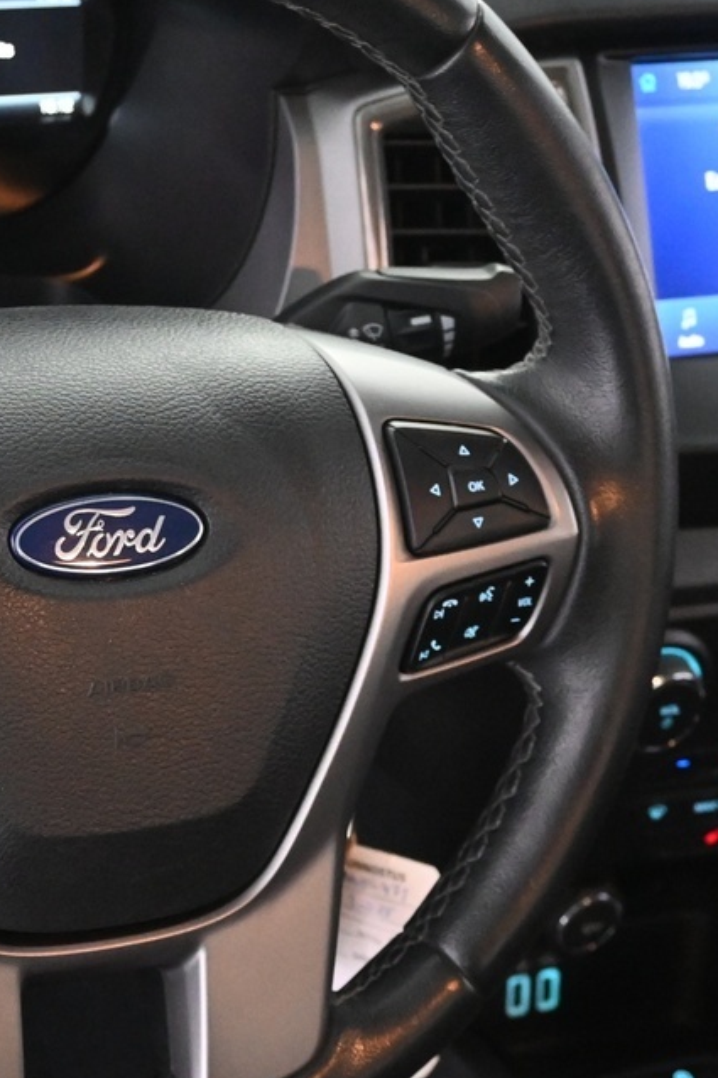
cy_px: 475
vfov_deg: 20.6
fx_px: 2963
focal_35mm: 99
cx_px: 22
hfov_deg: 13.6
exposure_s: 1/40
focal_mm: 26
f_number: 4.5
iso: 3600
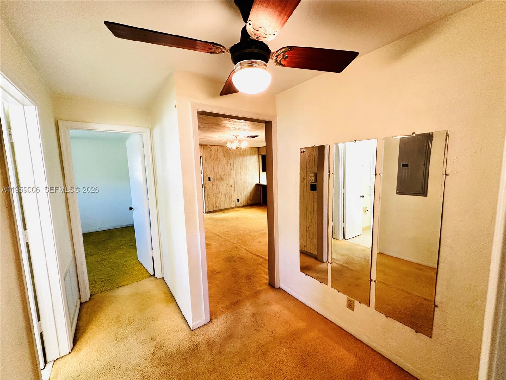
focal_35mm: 14
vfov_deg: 85.7
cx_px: 253
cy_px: 190
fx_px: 205
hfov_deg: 102.1
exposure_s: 1/60
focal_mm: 2.22
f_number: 2.2
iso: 250
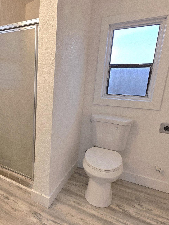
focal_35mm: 23
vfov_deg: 73.9
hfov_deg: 54.6
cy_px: 114
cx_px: 32
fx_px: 150
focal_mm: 2.2
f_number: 1.9
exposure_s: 1/120
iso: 20
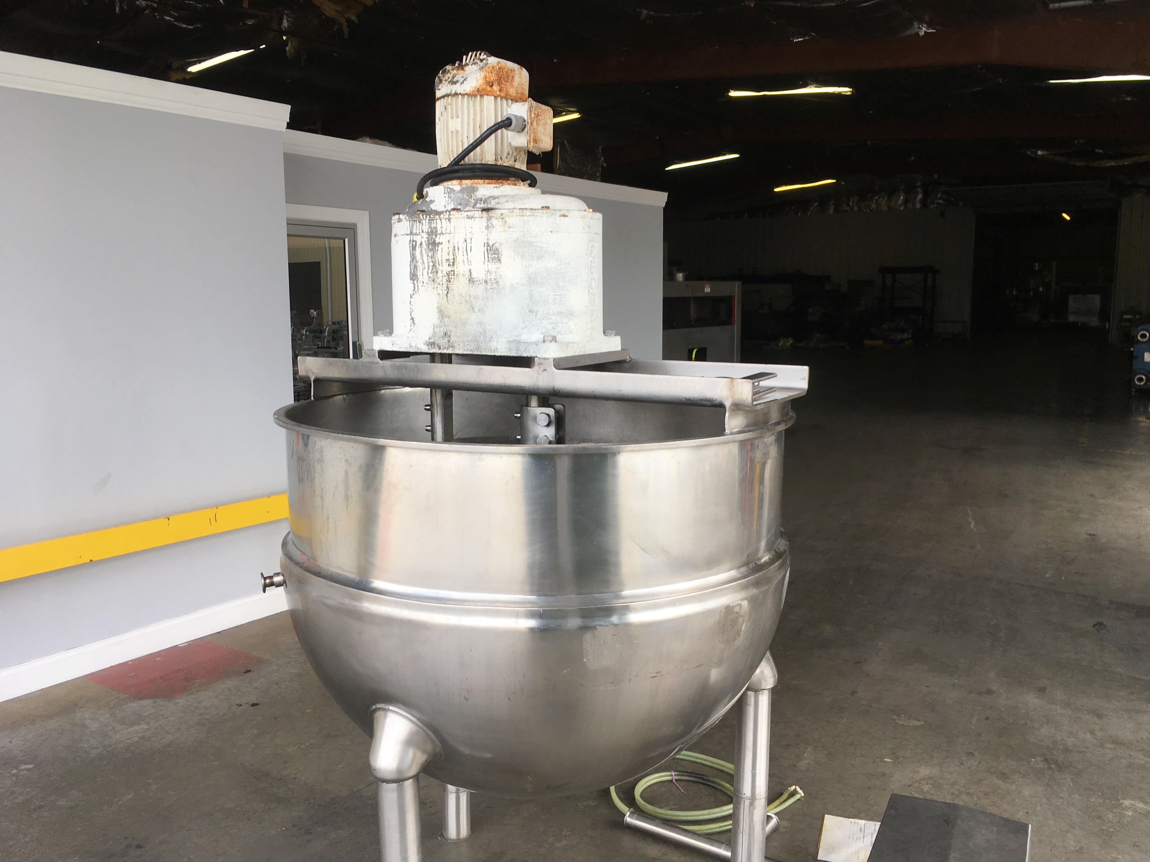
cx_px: 575
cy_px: 431
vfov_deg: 48.2
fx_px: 963
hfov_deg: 61.7
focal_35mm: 29
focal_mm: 4.15
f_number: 2.2
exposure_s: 1/318
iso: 25
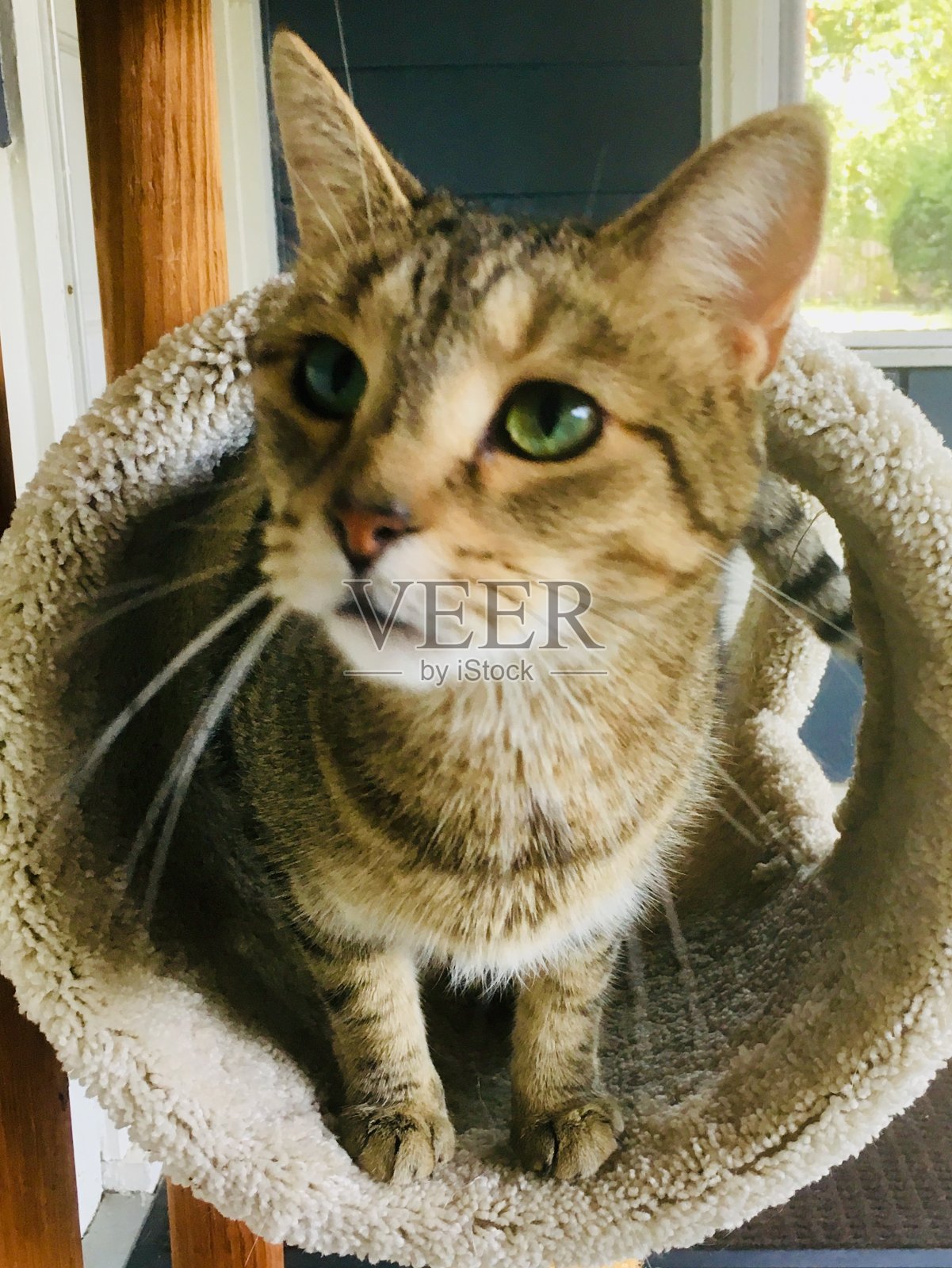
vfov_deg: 61.6
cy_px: 634
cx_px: 476
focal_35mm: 29
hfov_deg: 48.3
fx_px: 1063
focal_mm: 4.15
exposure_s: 1/30
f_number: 2.2
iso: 50
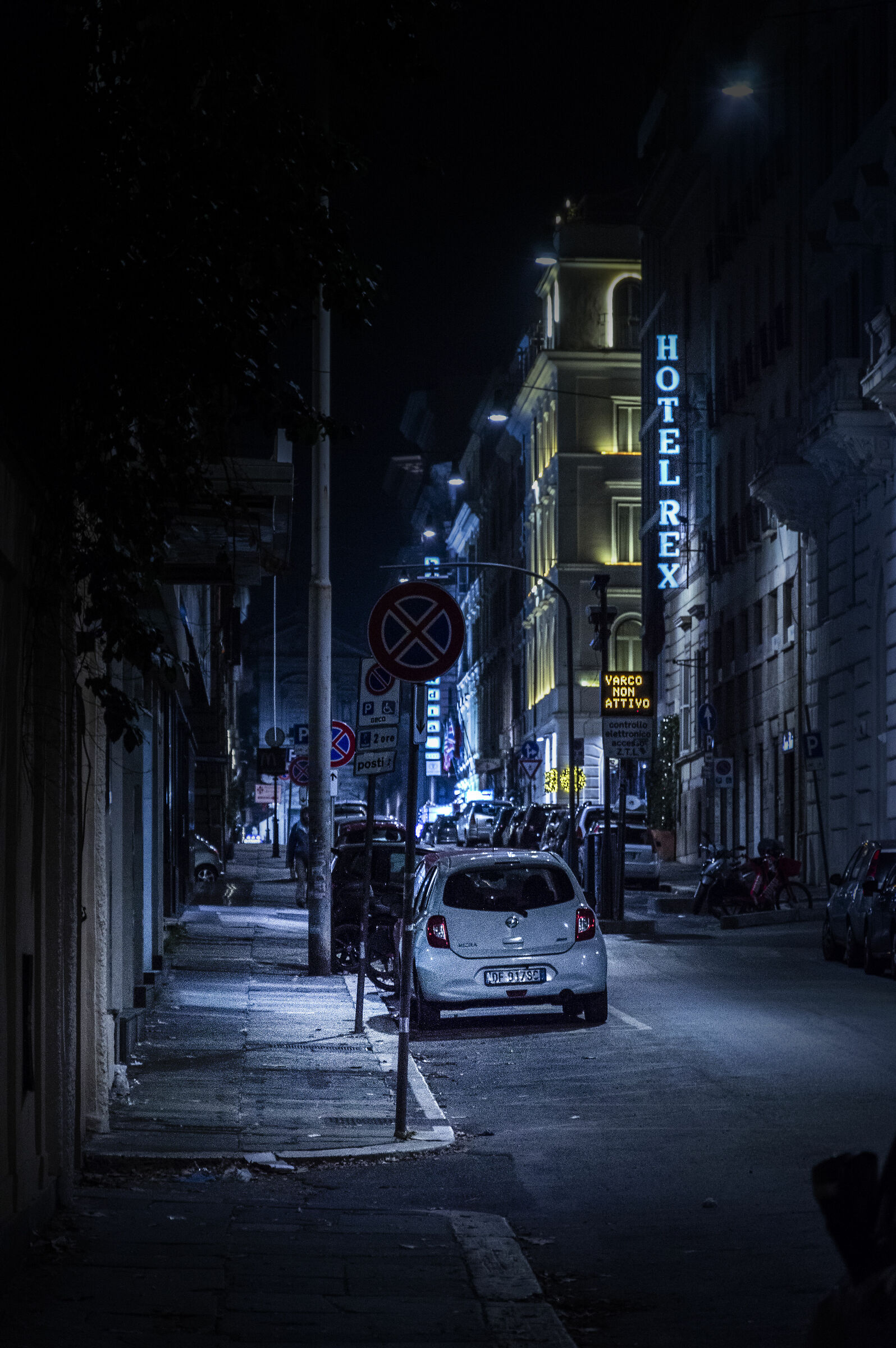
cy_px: 674
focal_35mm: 158
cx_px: 448
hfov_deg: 8.7
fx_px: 5890
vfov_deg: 13.1
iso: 1600
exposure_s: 1/15
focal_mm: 105
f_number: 5.6
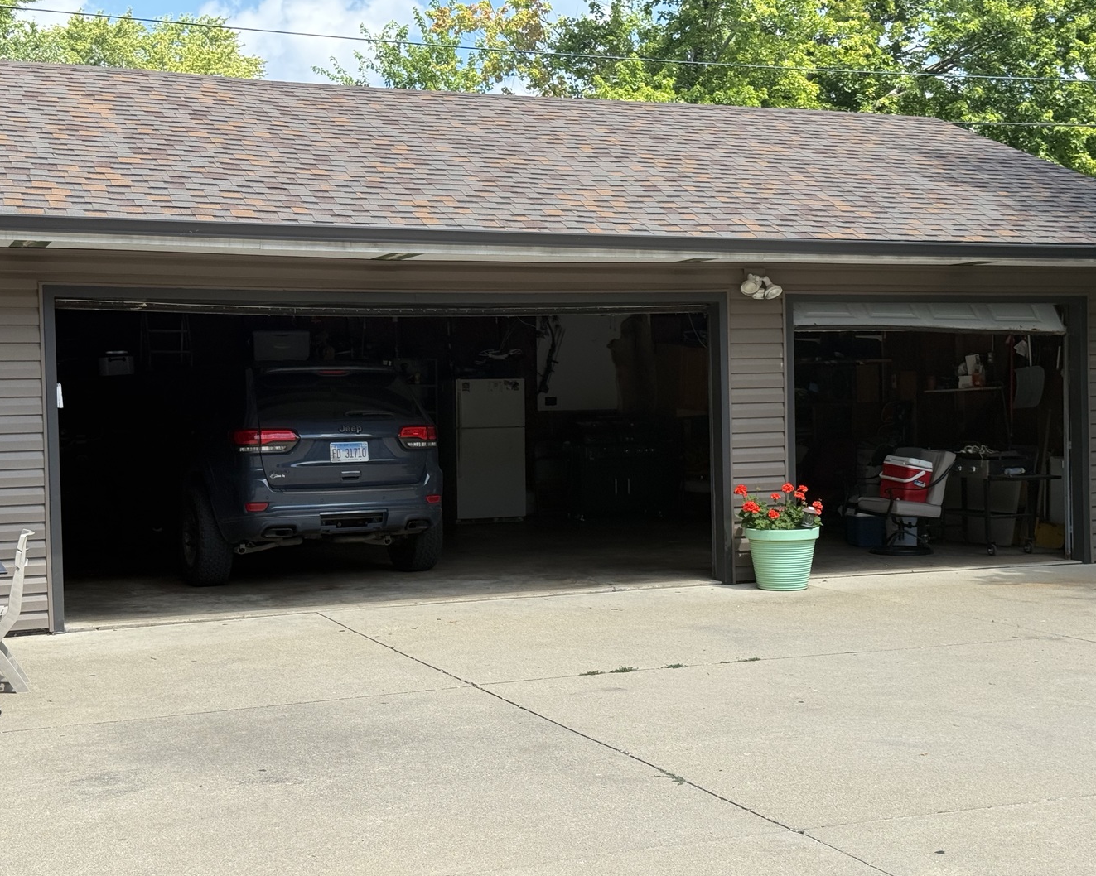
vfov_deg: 29.7
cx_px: 562
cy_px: 445
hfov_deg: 36.7
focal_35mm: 51
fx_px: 1654
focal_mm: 6.76
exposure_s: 1/1795
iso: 80
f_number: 1.78
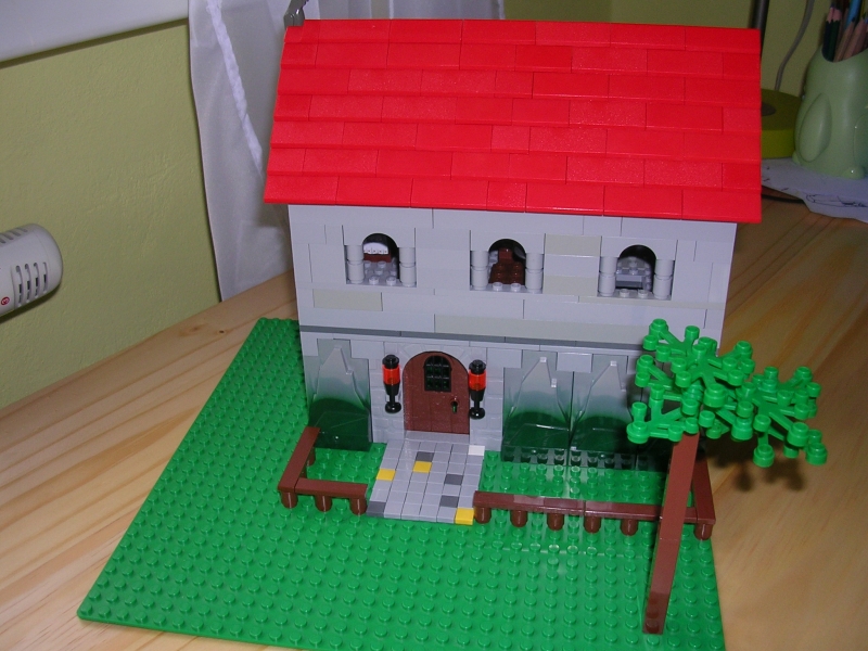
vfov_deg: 37.7
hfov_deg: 49.0
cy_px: 326
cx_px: 434
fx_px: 953
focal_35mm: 38
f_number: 2.8
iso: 50
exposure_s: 1/60.1
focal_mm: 5.8
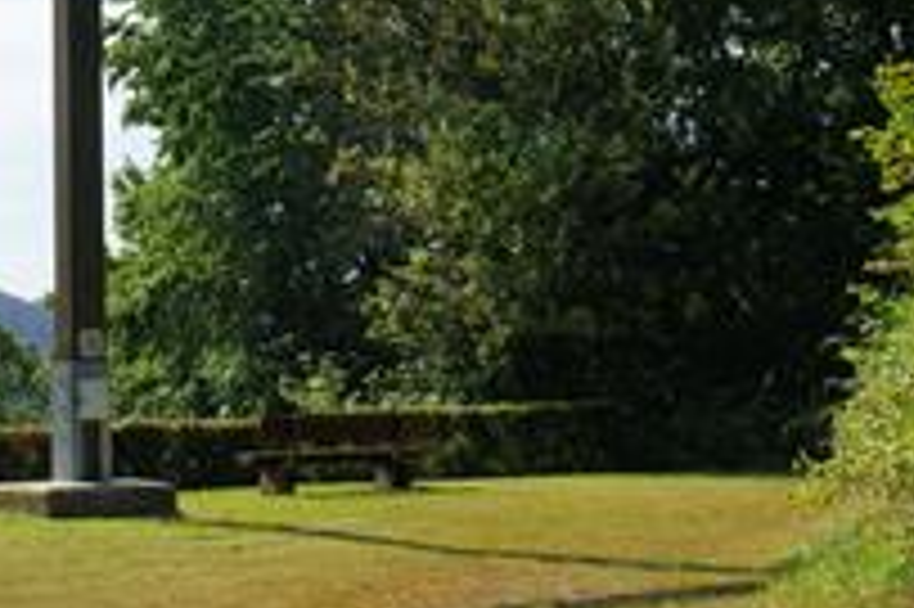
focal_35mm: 85
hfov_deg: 23.2
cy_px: -34
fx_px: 2156
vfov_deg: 15.7
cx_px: 68
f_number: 10
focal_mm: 24
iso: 100
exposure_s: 1/200
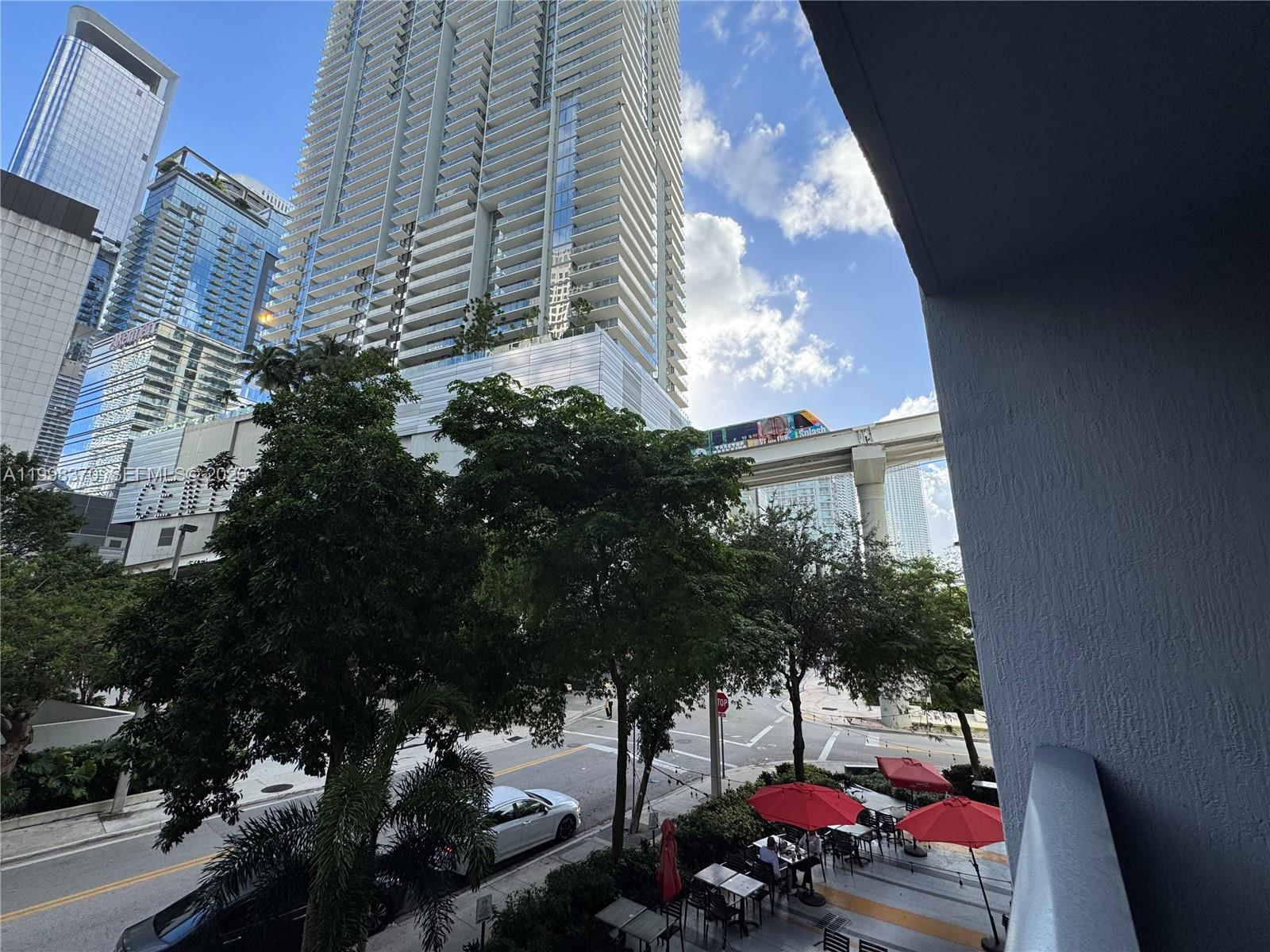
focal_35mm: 14
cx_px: 635
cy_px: 476
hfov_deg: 102.1
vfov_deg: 85.7
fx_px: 514
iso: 40
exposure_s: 1/840
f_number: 2.2
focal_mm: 2.22
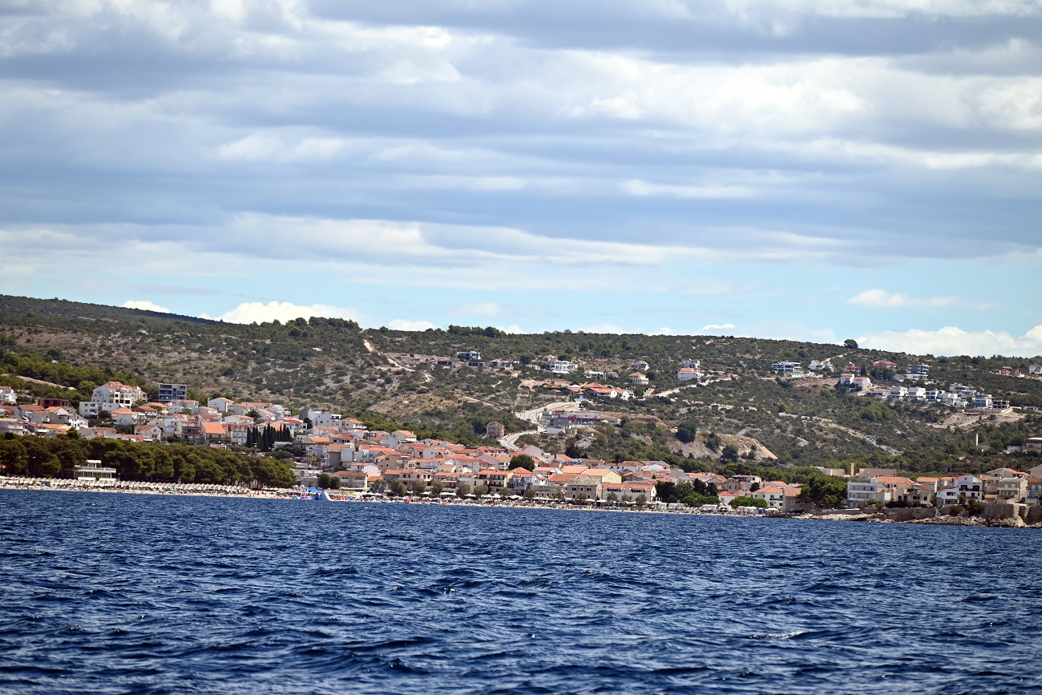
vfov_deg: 7.4
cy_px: 348
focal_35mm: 185
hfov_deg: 11.1
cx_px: 521
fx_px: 5355
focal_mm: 185
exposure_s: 1/1000
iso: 140
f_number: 5.6
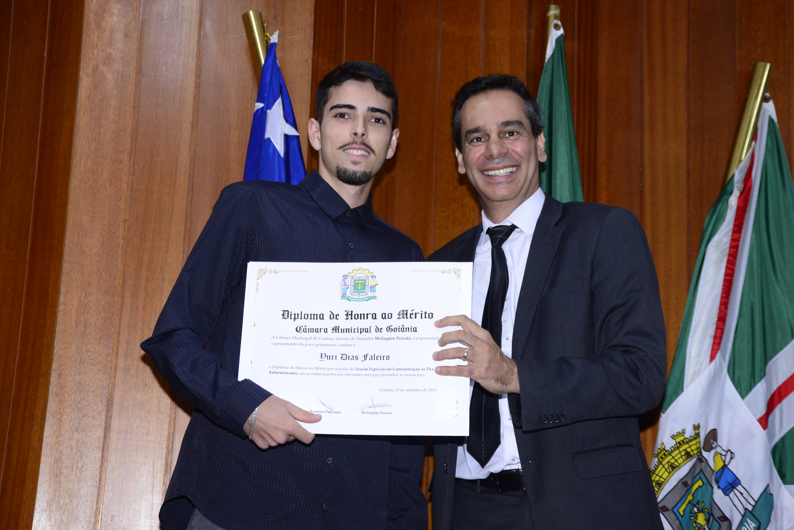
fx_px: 1434
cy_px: 265
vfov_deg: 20.9
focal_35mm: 65
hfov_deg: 30.9
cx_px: 397
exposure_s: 1/125
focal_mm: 65
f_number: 6.3
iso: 2500
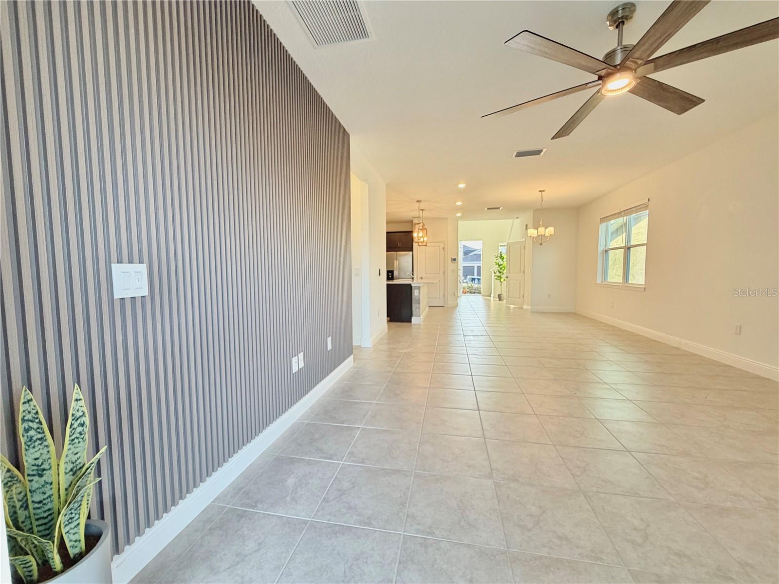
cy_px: 292
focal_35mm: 14
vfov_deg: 85.7
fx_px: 315
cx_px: 390
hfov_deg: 102.1
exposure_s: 1/60
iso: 200
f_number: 2.2
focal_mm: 2.22
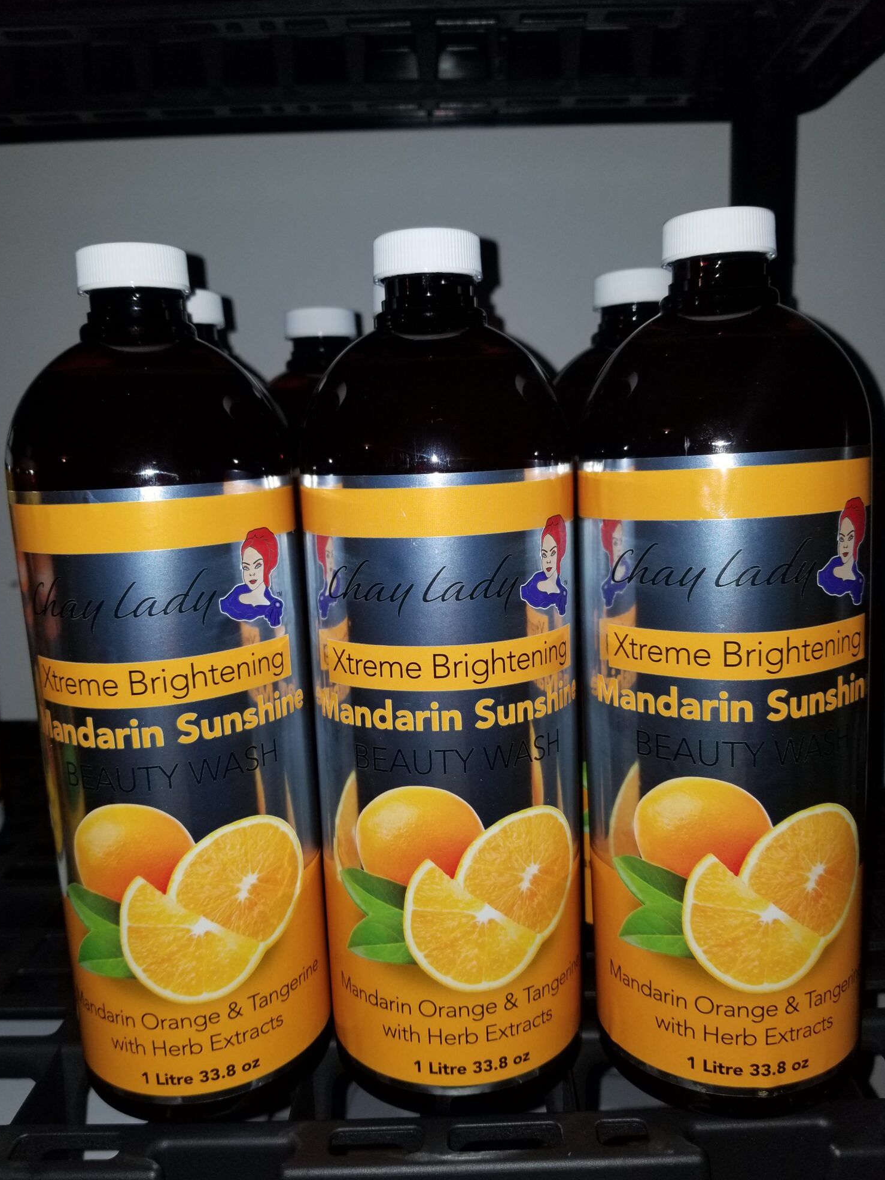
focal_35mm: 27
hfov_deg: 51.4
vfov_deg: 65.3
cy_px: 596
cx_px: 441
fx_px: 920
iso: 50
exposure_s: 1/95
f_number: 1.7
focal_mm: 4.3
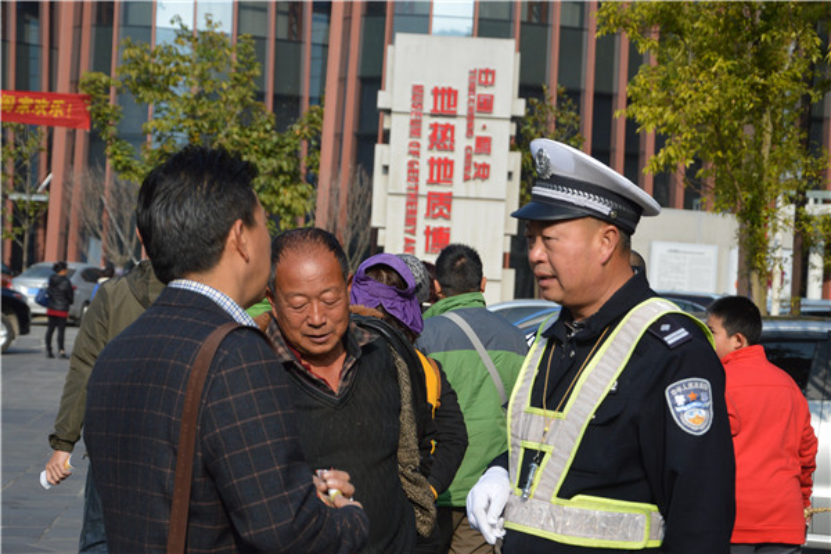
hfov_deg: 21.9
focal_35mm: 93
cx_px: 416
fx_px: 2147
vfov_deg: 14.7
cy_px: 277
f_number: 5.3
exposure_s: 1/1250
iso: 400
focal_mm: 62
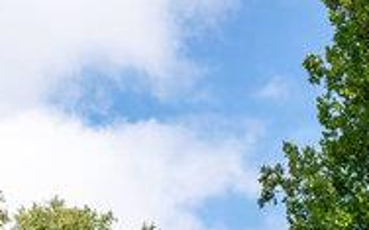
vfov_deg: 13.4
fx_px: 763
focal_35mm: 76
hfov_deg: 26.2
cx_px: 342
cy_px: 526
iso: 800
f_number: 8
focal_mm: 14
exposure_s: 1/6400
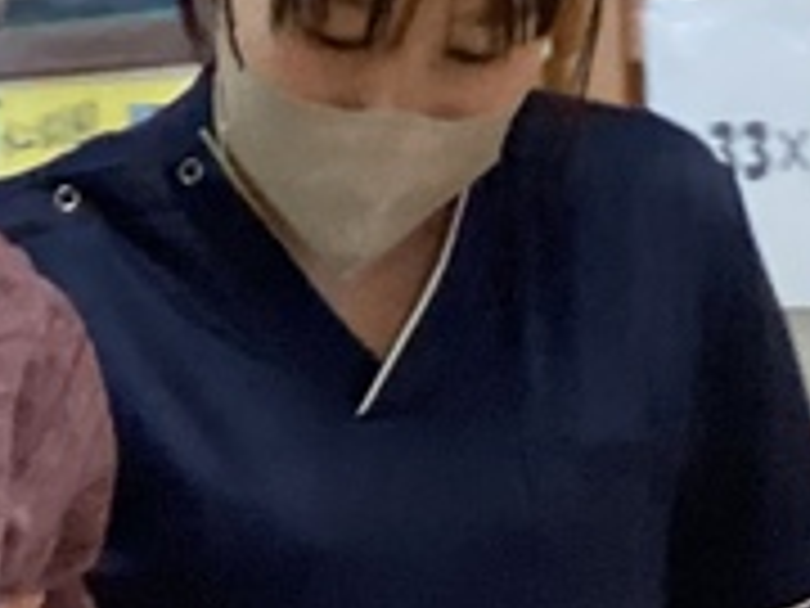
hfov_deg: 11.3
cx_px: -76
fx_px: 4025
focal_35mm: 172
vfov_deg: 8.3
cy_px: 1144
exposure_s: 1/40
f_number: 2.4
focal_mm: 3.3
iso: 400
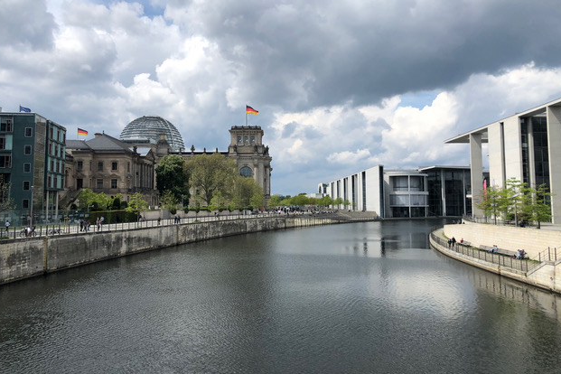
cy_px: 173
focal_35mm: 30
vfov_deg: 43.6
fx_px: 467
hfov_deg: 61.9
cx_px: 276
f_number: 1.8
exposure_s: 1/3745
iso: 20
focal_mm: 3.99
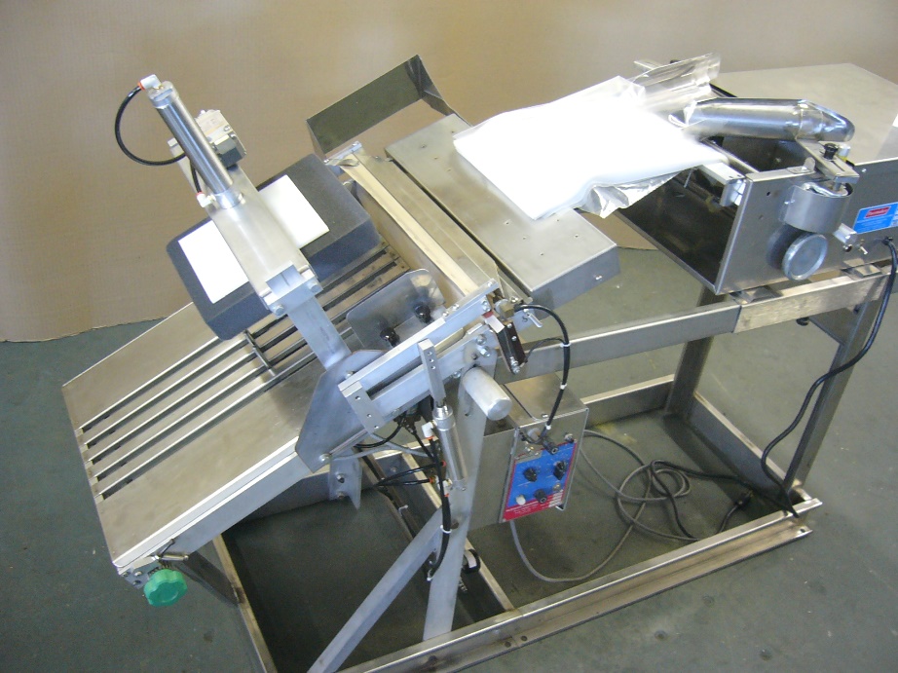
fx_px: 908
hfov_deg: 52.6
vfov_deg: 40.7
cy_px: 336
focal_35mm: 35
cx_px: 449
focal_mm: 5.8
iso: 200
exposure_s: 1/10
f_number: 2.8
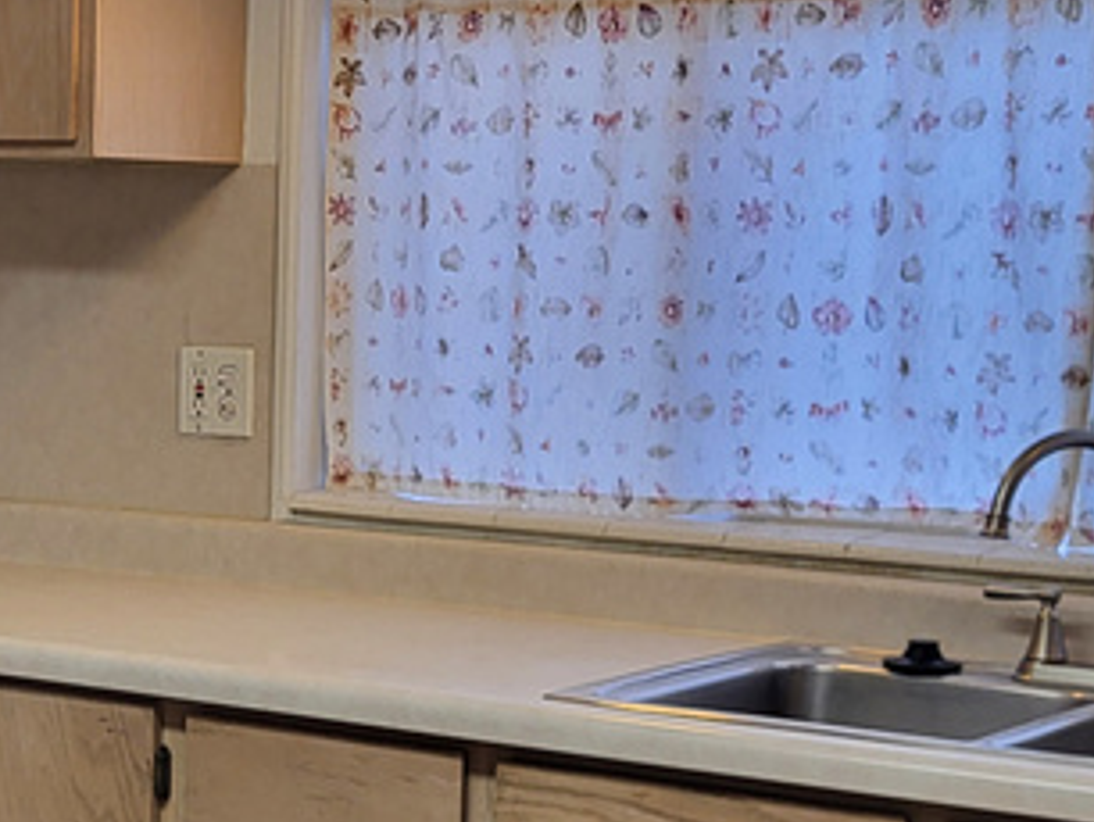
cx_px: 211
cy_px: 883
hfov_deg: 22.2
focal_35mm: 87
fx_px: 2752
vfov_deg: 16.5
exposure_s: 1/120
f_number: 1.8
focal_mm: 5.4
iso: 125
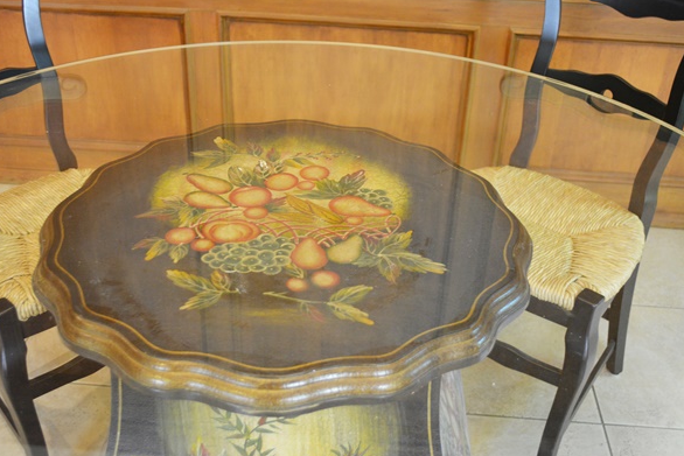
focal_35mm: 43
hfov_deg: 45.4
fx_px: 817
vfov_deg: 31.2
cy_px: 230
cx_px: 335
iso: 2200
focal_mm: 28
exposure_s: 1/30
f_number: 4.5
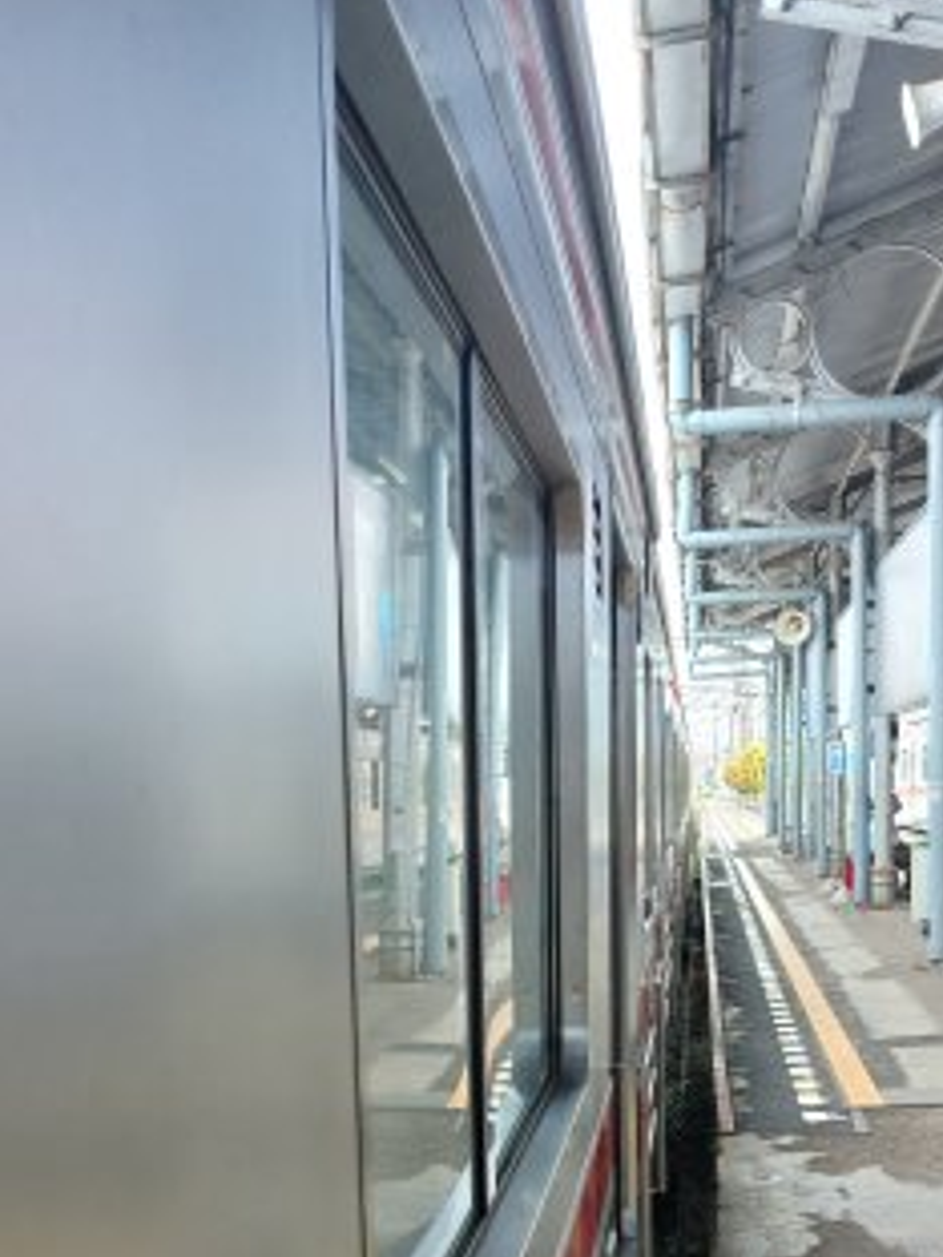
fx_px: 1780
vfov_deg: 36.6
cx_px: 336
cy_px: 1116
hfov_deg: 29.5
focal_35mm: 49
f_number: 1.8
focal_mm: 5.23
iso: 40
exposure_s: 1/100
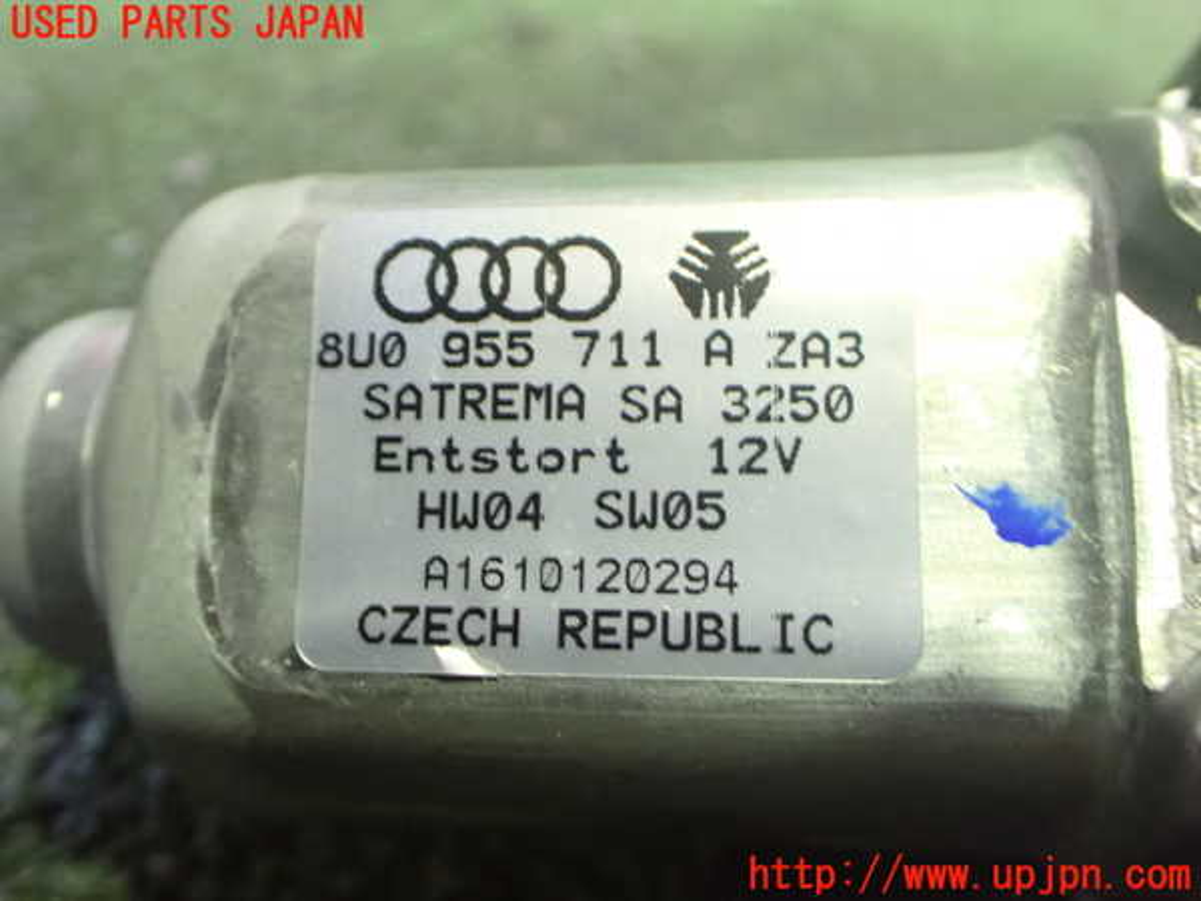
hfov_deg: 60.0
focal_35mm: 30
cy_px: 450
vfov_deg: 46.8
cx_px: 600
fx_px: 1041
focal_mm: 5.4
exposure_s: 1/30
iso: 1250
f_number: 2.3
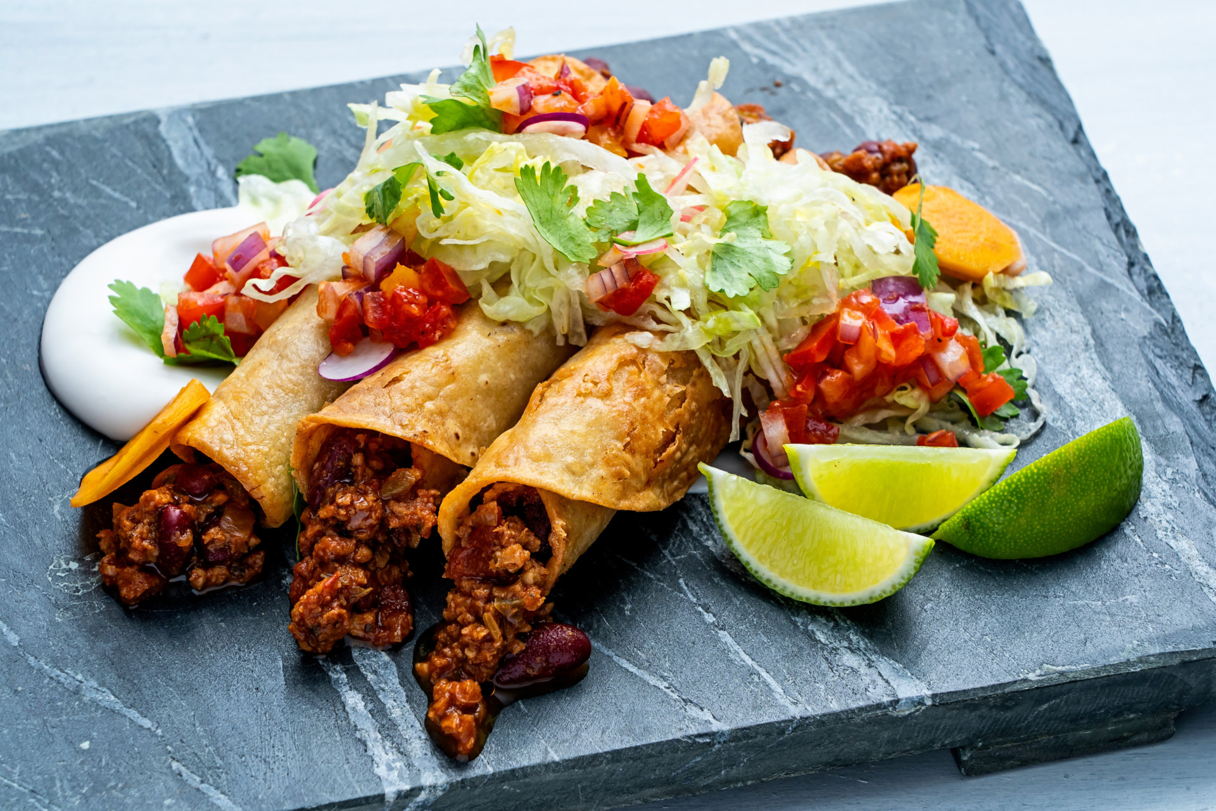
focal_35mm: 105
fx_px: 3546
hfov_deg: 19.5
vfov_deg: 13.0
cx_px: 608
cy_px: 406
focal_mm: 105
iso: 400
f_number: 13
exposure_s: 1/200
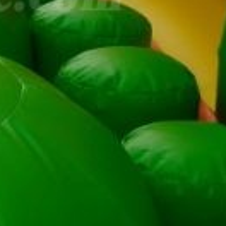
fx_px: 1167
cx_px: -176
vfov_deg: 10.9
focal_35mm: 158
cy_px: -39
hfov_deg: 10.4
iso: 100
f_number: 7.1
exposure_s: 1/100
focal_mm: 16
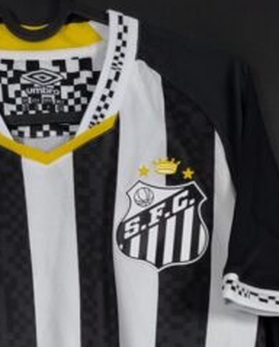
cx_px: 49
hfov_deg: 20.2
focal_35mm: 75
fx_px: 772
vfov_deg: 22.1
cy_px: 482
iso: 400
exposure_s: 1/160
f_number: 1.6
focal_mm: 6.57
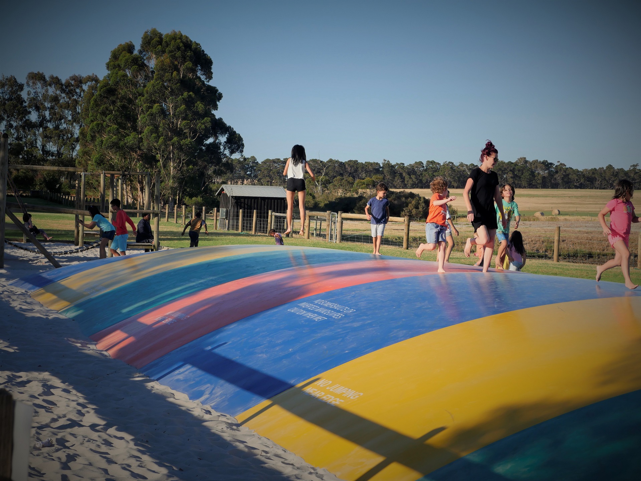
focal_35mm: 70
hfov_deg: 27.8
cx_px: 320
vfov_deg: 21.0
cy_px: 240
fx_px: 1296
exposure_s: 1/800
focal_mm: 35
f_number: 6.3
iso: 200
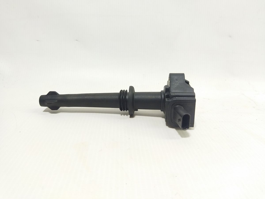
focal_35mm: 27
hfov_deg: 65.3
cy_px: 100
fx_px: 207
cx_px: 132
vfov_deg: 51.4
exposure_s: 1/100
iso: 157
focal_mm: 4.71
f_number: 1.79
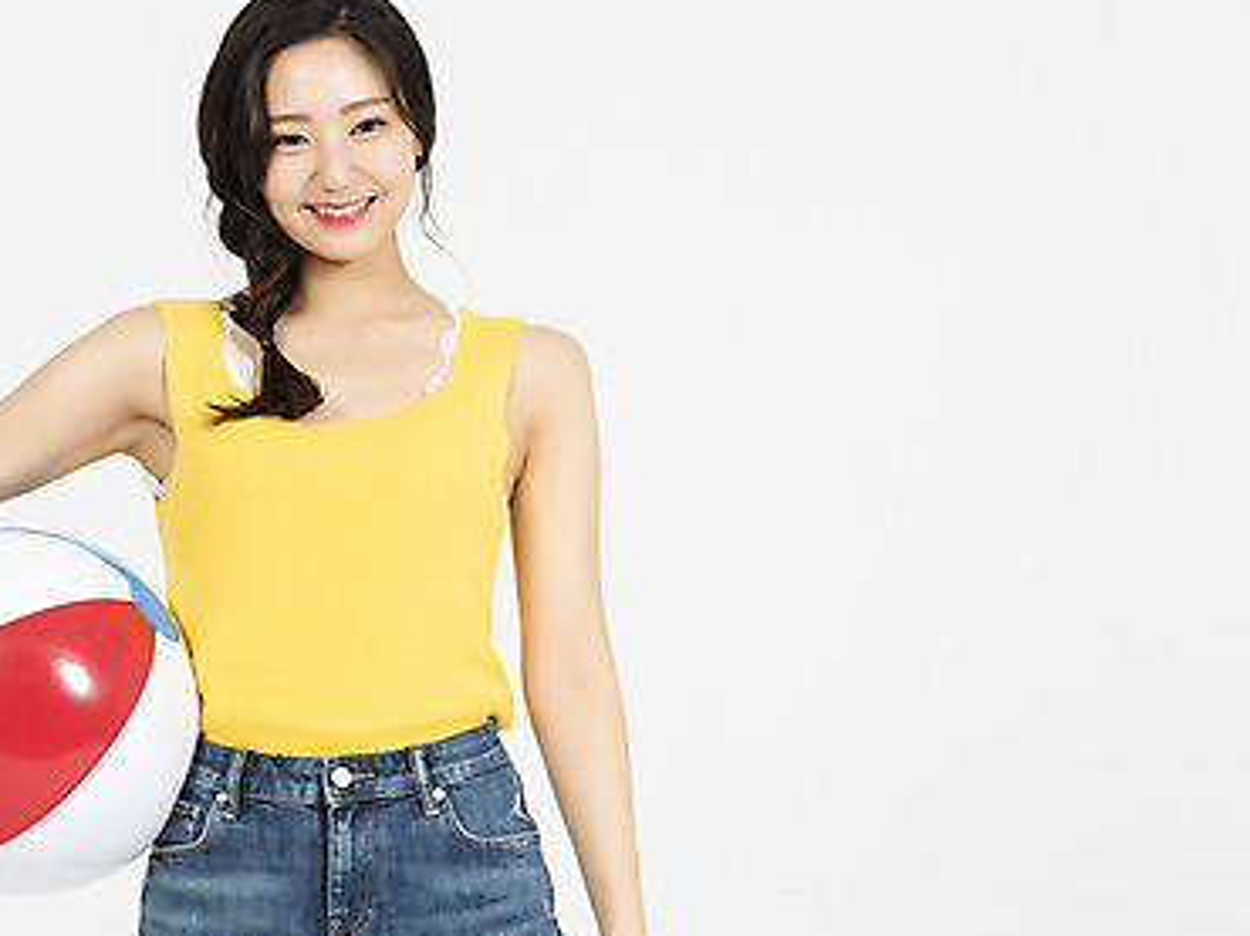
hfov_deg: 10.6
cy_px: 554
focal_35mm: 187
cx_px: 248
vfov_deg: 7.9
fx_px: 6748
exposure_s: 1/125
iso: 100
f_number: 13
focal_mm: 120
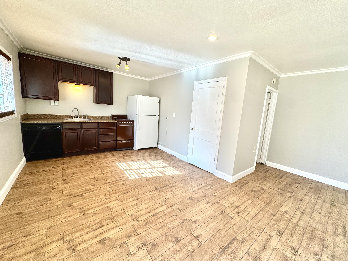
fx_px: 141
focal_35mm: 14
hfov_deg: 102.1
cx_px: 174
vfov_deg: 85.7
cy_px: 130
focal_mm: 2.22
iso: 40
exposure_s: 1/120
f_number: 2.2
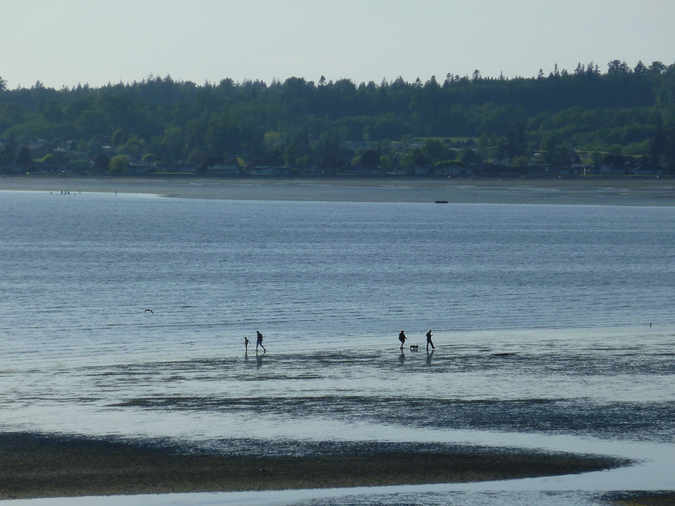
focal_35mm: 250
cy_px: 253
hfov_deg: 7.9
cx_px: 338
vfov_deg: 5.9
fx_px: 4875
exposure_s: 1/500
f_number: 5.9
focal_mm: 36
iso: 80
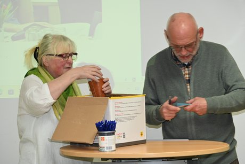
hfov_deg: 14.1
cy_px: 82
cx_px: 122
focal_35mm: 145
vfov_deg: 9.5
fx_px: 987
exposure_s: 1/60
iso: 1400
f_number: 7.1
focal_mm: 145
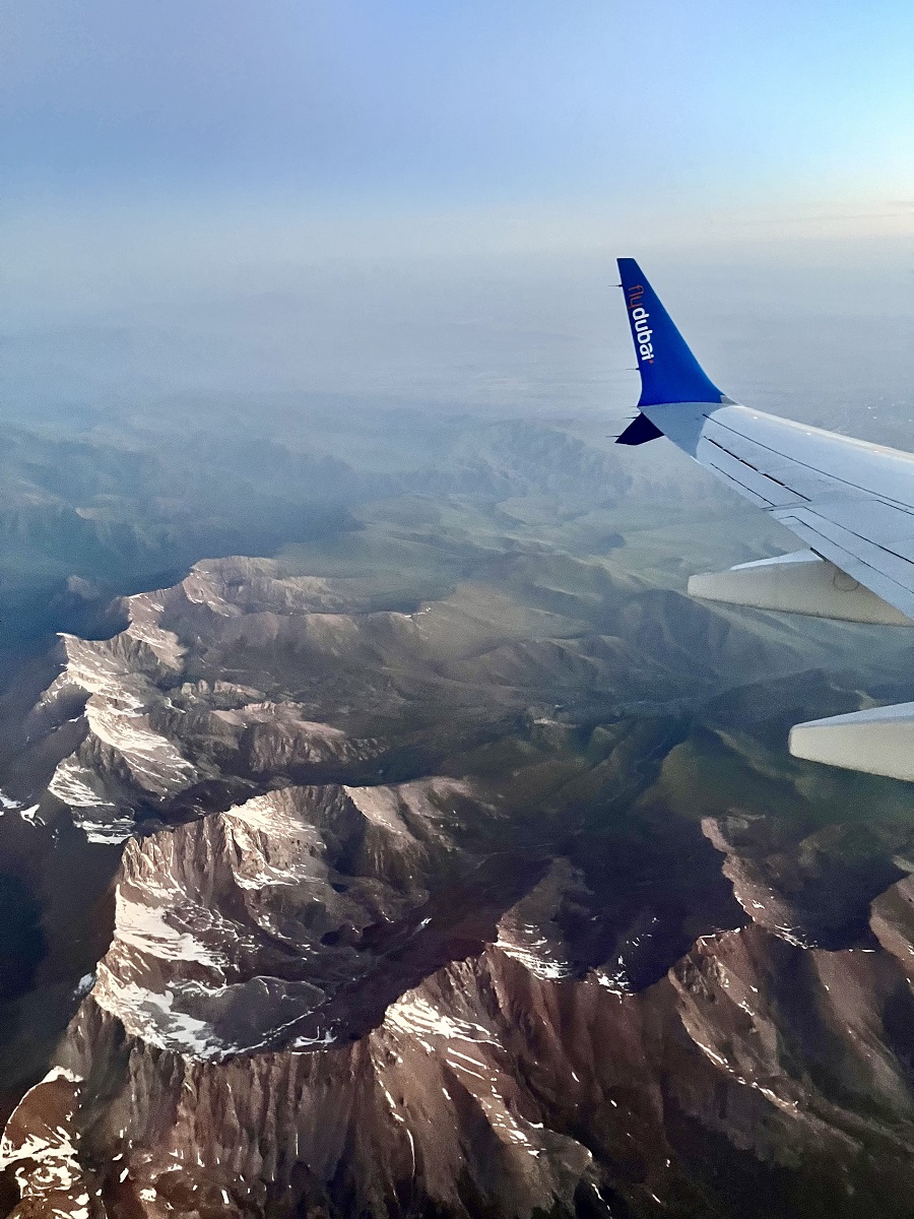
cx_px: 457
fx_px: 915
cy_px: 610
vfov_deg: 67.3
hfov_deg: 53.1
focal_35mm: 26
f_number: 1.6
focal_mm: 5.1
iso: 640
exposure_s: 1/30
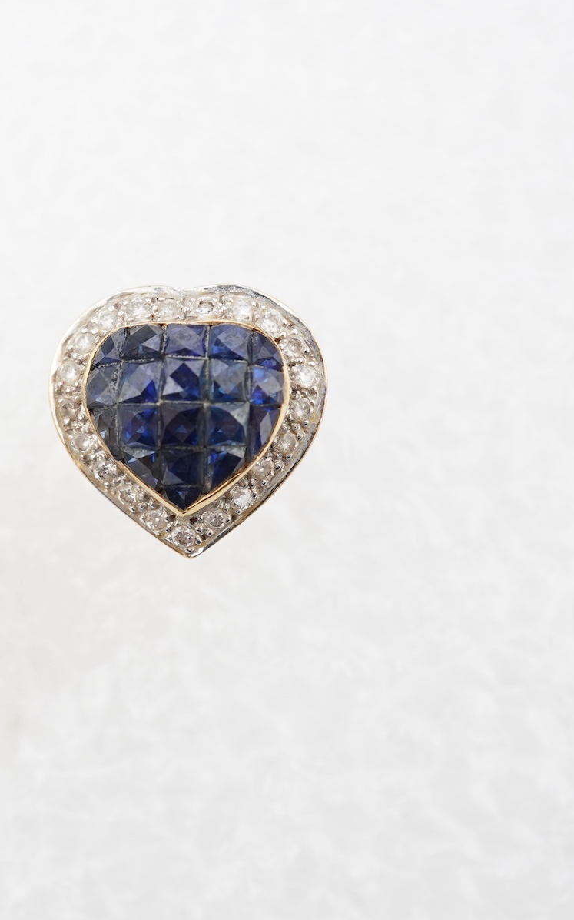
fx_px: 1728
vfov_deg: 29.8
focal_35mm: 69
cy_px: 459
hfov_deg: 18.4
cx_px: -3
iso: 800
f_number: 14
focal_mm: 30
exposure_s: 1/125
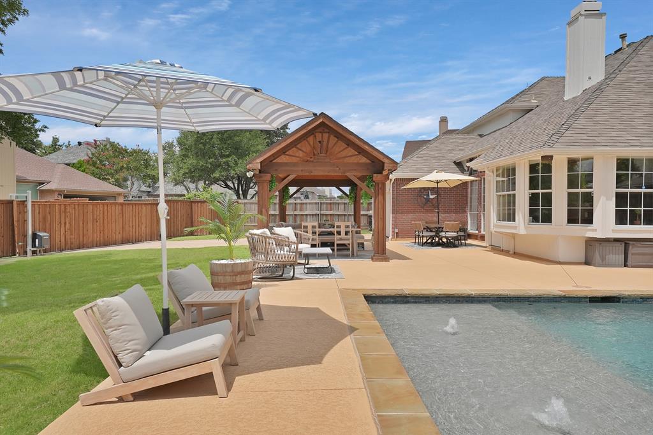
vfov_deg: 53.1
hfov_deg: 73.7
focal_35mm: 24
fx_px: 435
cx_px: 326
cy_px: 218
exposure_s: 1/320
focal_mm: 24
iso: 640
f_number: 9
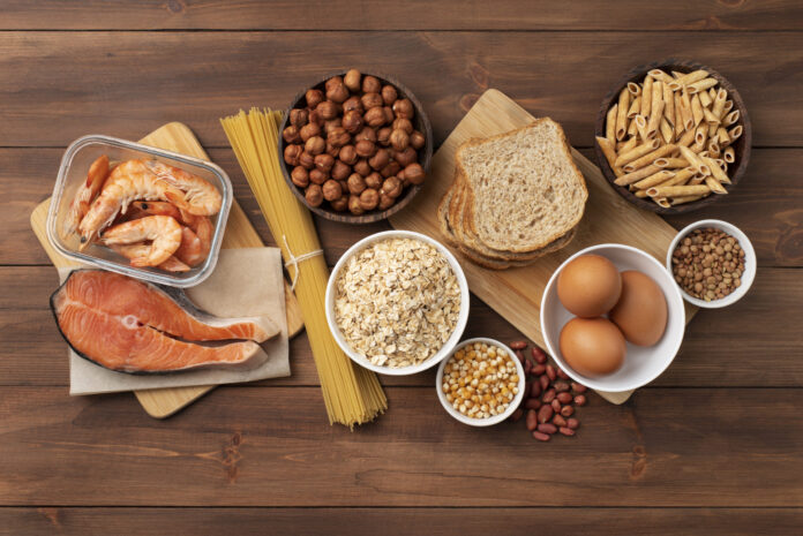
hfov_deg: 39.6
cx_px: 402
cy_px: 268
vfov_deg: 27.0
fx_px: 1116
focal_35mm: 50
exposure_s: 1/100
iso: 100
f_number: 6.3
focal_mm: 50
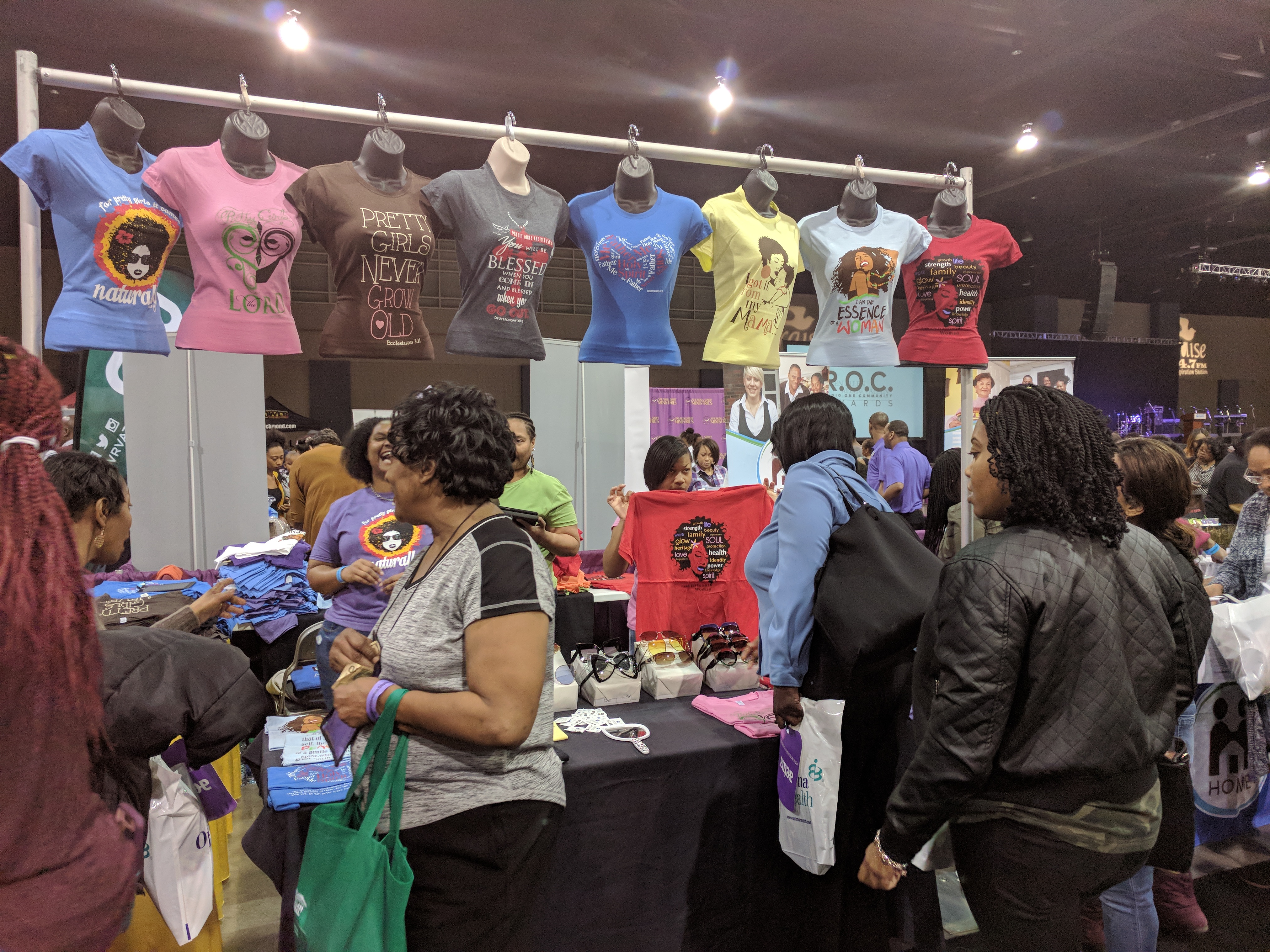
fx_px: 954
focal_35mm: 26
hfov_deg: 67.3
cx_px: 635
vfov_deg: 53.1
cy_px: 476
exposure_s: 1/120
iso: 387
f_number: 2
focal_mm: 4.67
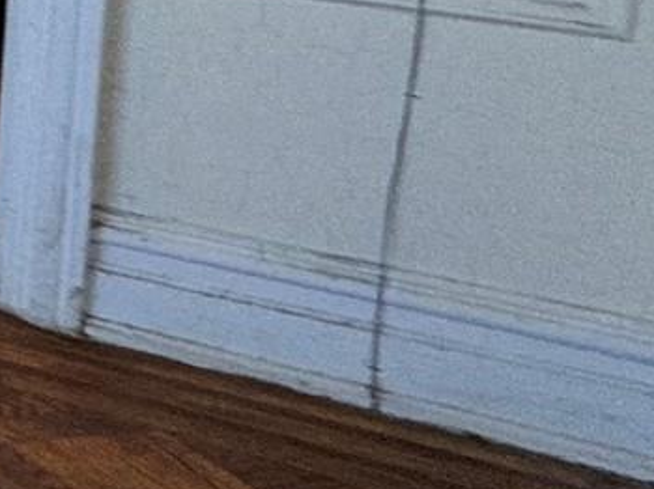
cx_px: -1243
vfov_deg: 16.1
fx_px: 1548
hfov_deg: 12.0
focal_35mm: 82
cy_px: -291
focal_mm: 2.22
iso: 80
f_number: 2.2
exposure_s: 1/99
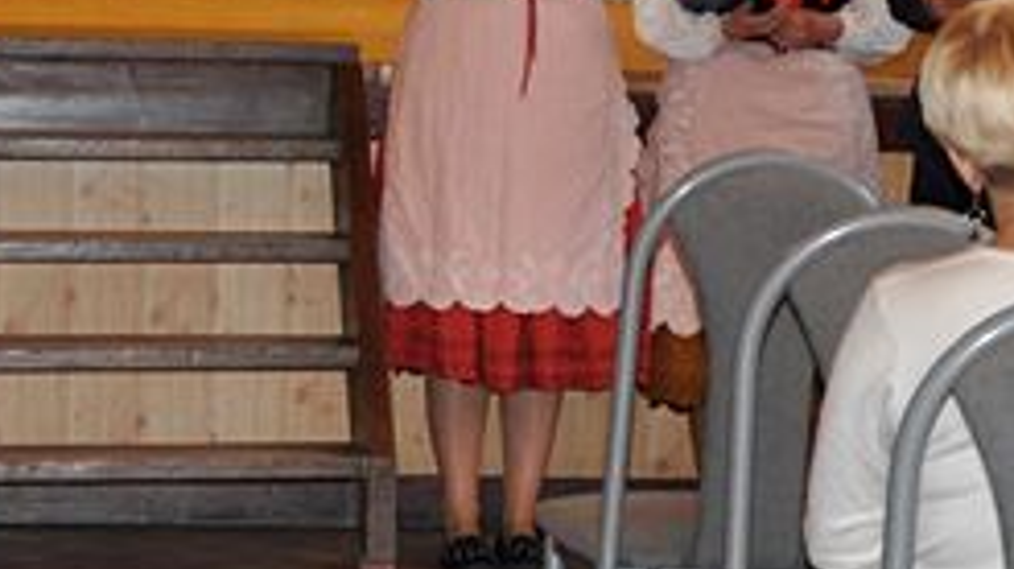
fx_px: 5535
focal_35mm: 206
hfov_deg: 10.5
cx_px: 441
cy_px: -85
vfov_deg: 5.9
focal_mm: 38
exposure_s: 1/60
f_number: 4.5
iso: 1000
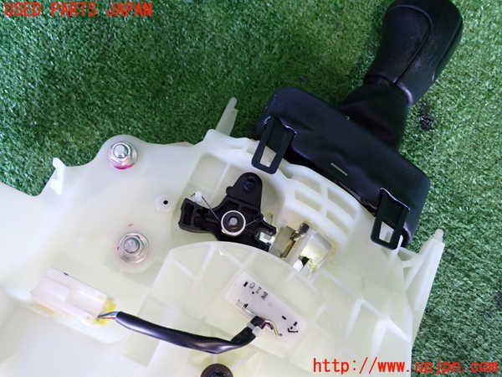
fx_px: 464
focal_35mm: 32
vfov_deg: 44.2
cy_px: 188
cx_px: 251
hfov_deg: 56.8
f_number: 2.4
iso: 400
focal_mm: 5.79
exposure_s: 1/30
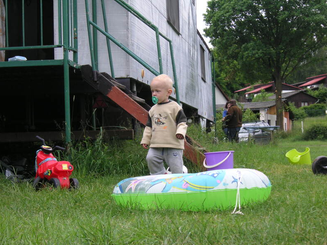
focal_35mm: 101
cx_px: 163
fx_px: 954
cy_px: 123
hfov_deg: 19.4
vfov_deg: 14.6
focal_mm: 16.6
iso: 50
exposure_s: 1/180
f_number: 5
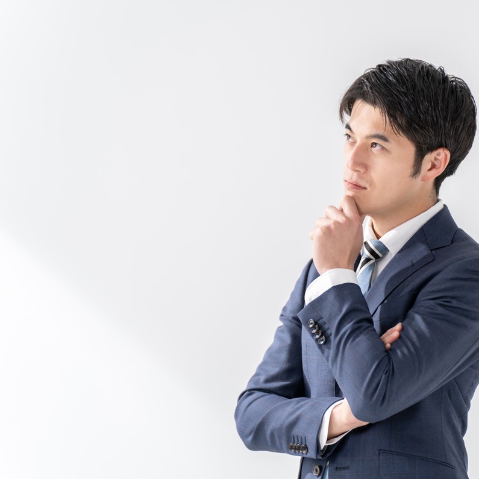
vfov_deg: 11.0
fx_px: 2489
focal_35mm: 159
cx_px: 340
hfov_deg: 11.0
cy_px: 240
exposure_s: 1/160
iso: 200
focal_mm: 124
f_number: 3.2
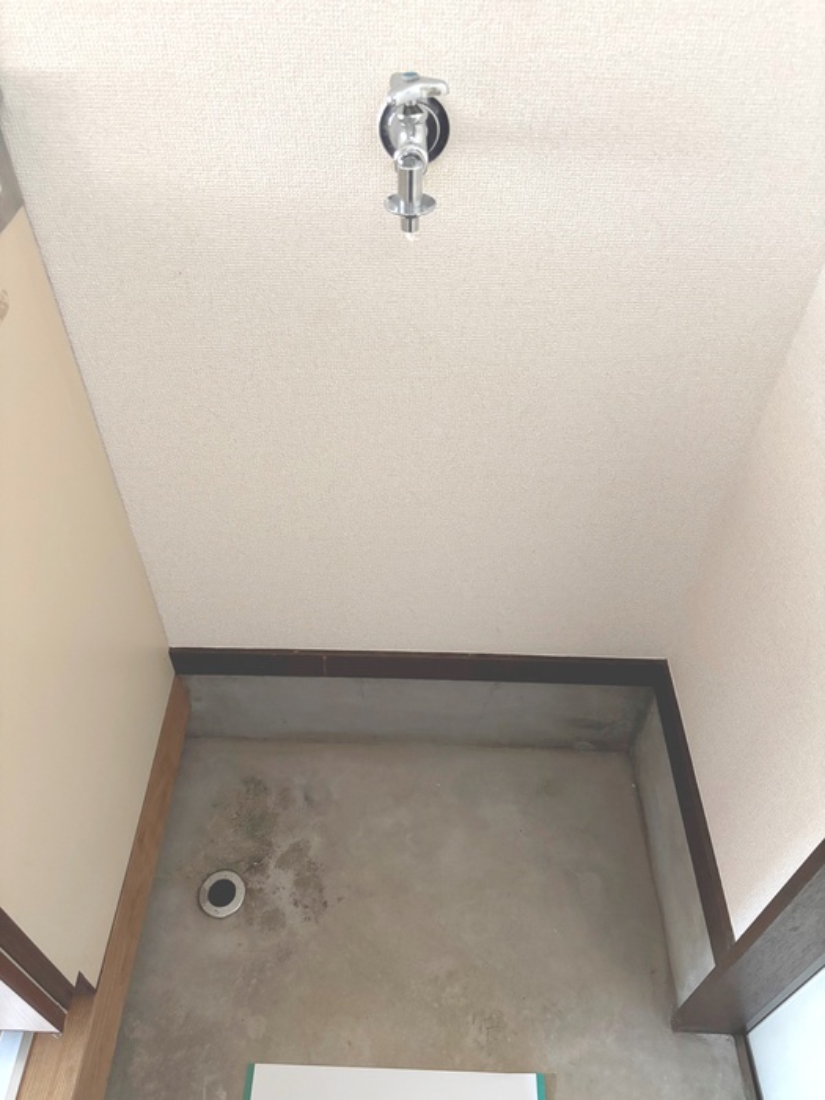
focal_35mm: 26
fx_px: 826
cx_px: 412
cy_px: 550
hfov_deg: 53.1
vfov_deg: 67.3
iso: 640
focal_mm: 5.96
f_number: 1.6
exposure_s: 1/31
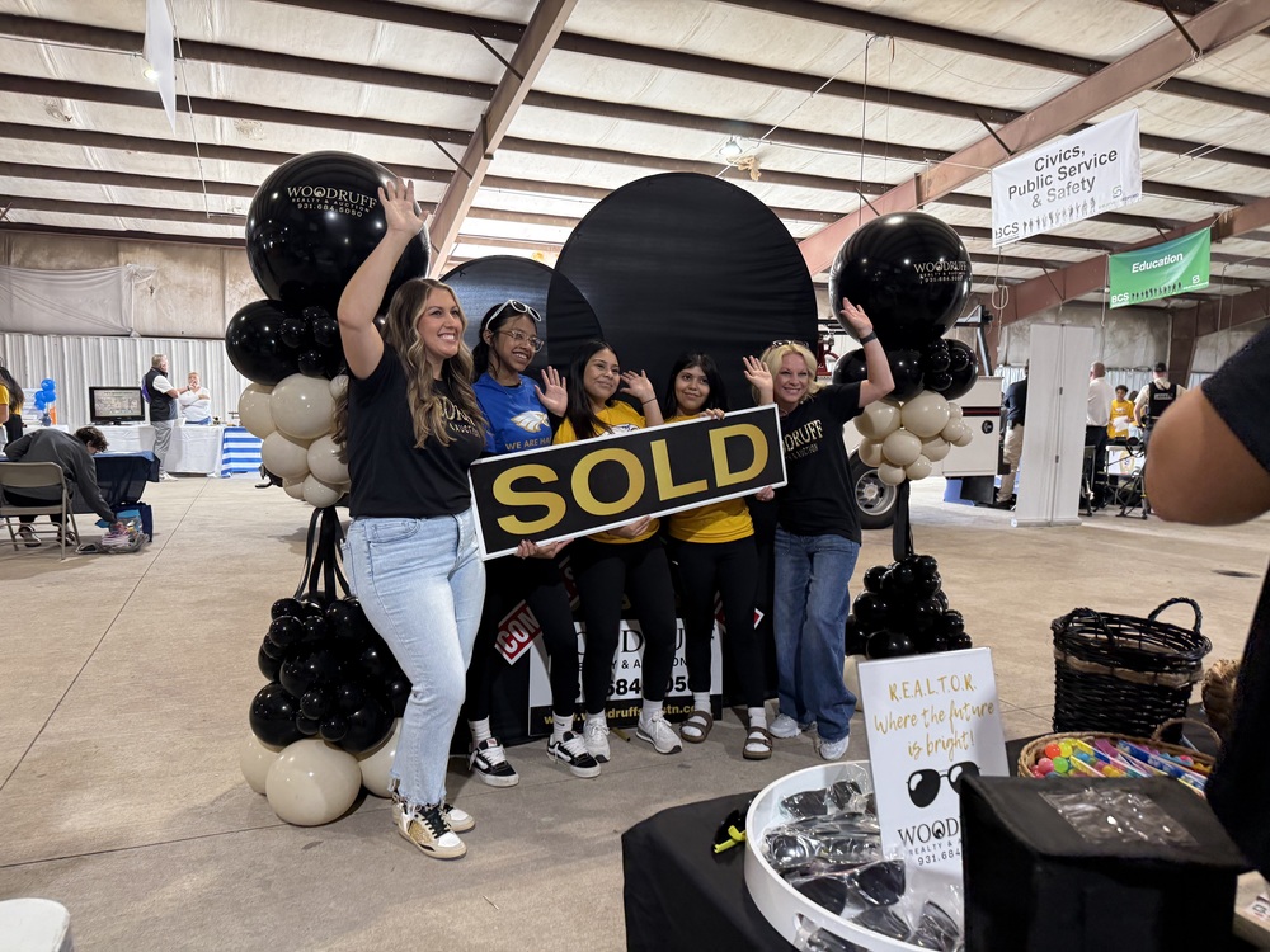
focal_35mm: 24
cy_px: 476
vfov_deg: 56.8
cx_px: 635
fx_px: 881
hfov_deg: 71.6
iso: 160
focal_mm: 6.76
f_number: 1.78
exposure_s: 1/60
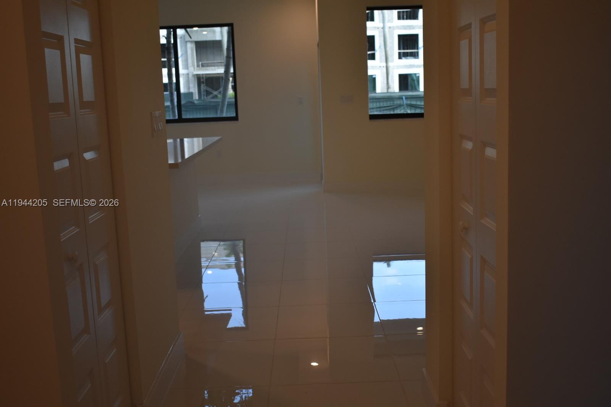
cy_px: 204
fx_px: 687
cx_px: 306
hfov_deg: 47.9
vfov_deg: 33.0
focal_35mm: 40
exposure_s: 1/250
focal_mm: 27
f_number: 4.2
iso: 400
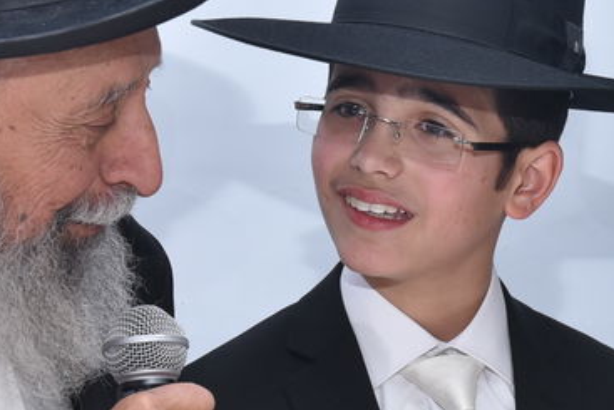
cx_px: 601
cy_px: 242
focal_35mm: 160
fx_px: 2730
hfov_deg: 12.7
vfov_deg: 8.6
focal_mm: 42
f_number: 6.3
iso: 400
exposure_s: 1/125
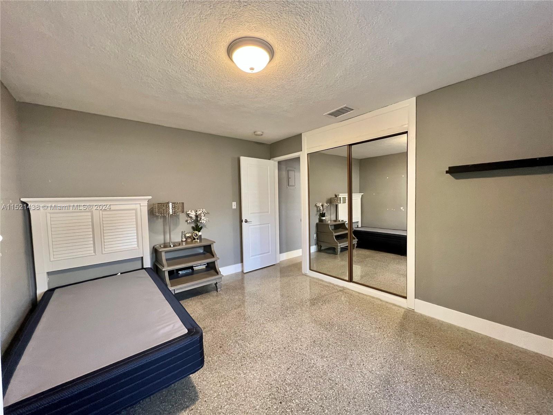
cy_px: 208
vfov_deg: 89.9
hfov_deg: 106.2
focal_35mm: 13
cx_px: 276
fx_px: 208
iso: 320
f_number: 1.8
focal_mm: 1.57
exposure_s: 1/60
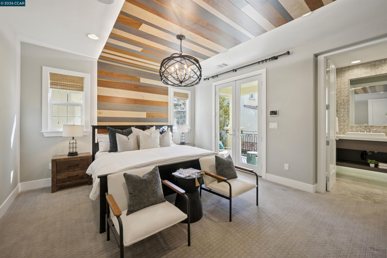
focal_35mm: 14
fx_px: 150
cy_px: 129
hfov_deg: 104.3
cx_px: 194
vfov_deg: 81.2
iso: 400
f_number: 9
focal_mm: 14
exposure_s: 1/50
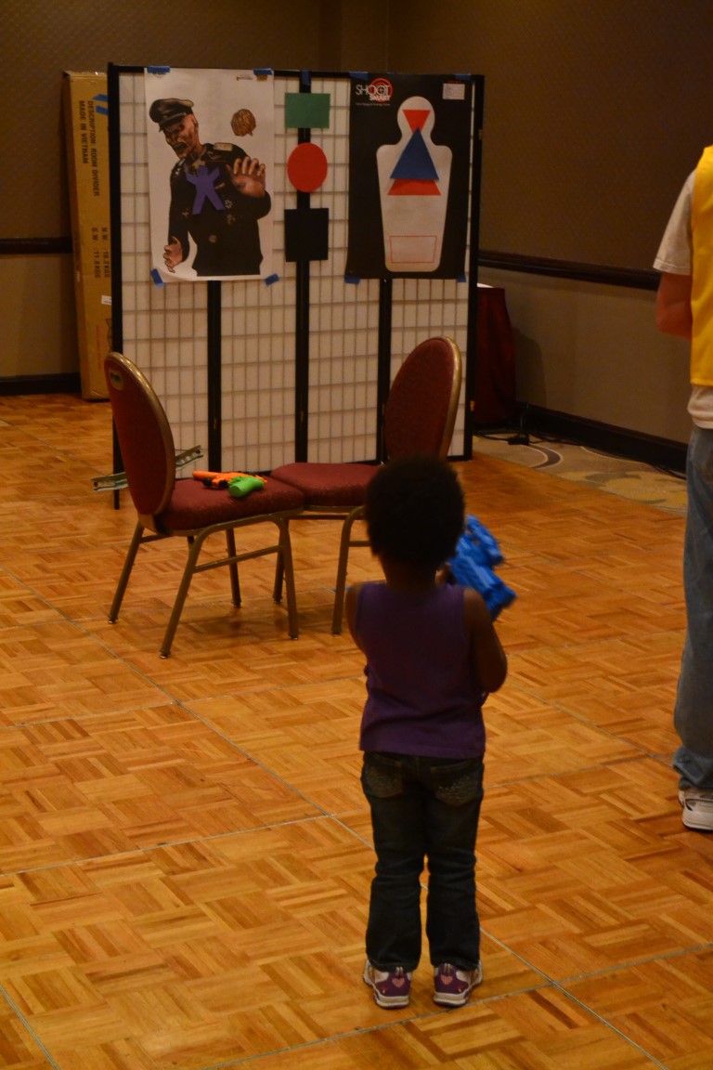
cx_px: 356
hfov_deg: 23.8
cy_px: 535
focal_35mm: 57
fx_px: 1693
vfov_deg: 35.1
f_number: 5
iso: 3200
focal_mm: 38
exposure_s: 1/15
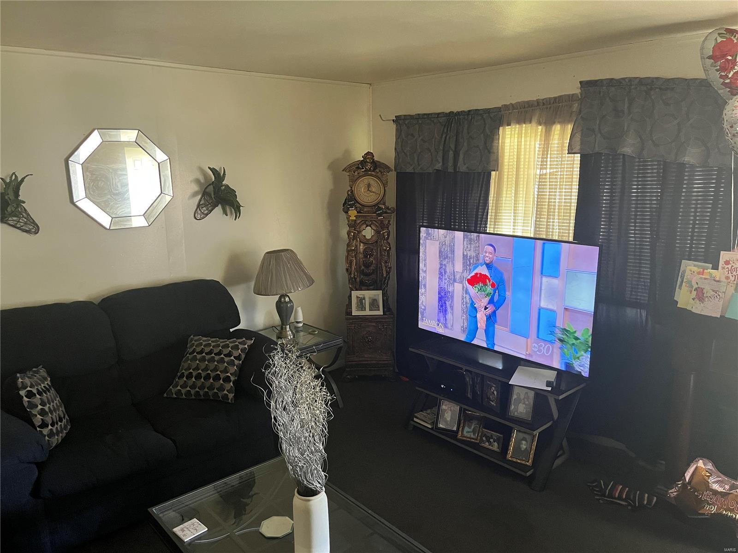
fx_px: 554
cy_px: 276
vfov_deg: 53.1
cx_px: 369
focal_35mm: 26
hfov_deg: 67.3
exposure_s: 1/45
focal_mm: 5.1
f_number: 1.6
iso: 500
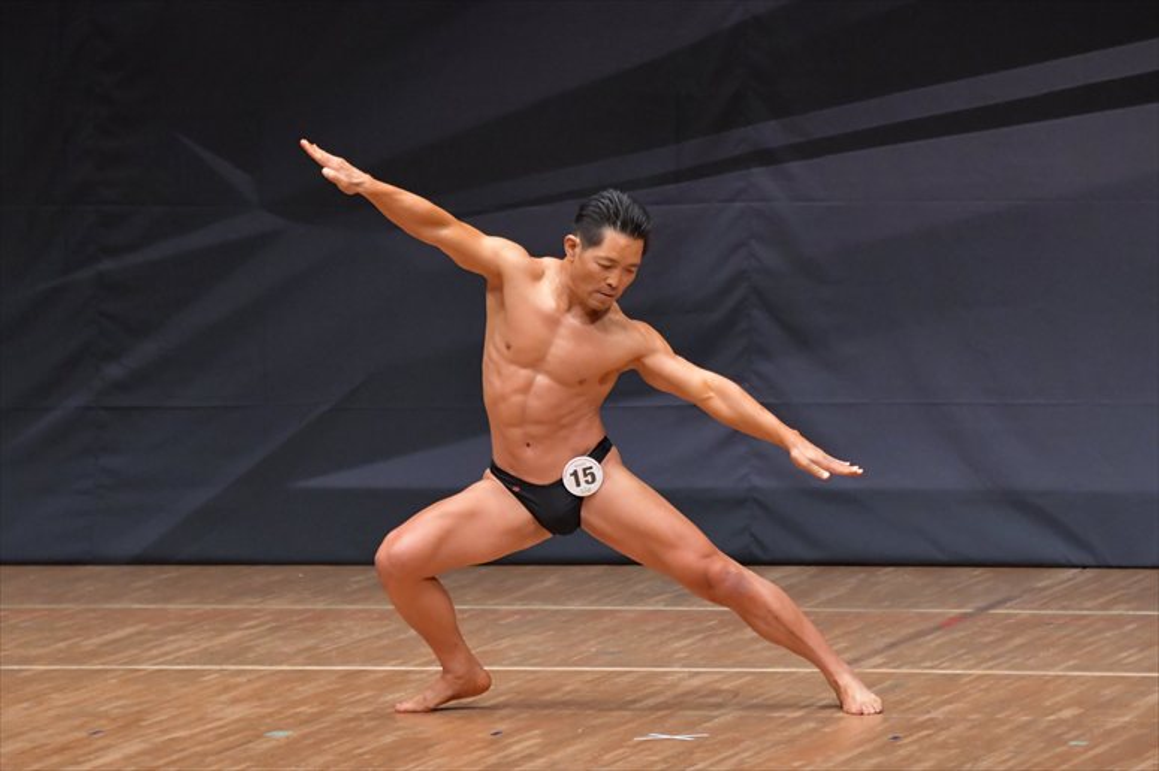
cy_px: 386
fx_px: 9654
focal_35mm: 300
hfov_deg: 6.9
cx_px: 580
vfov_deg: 4.6
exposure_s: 1/400
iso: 6400
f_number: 5.6
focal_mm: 200
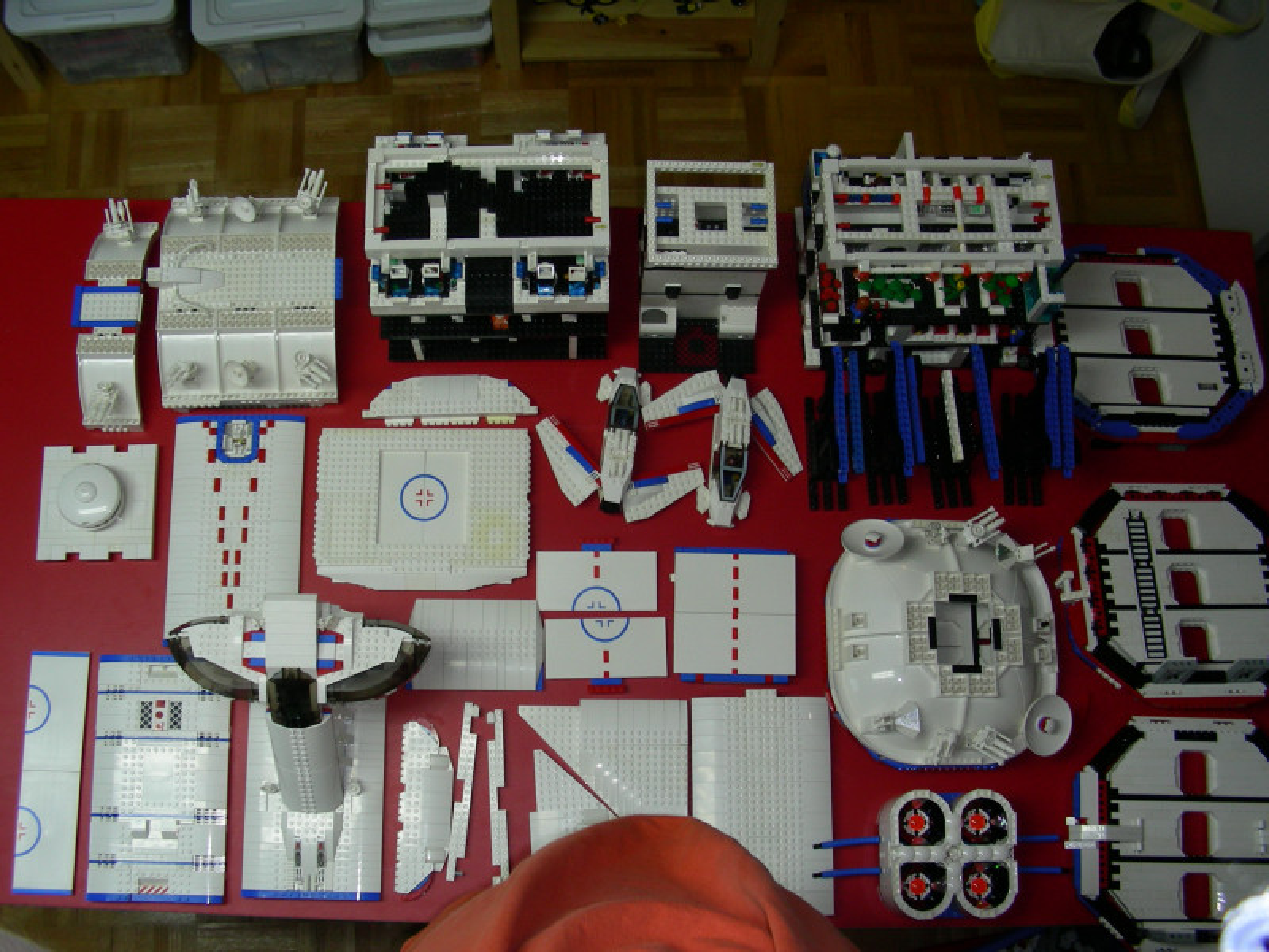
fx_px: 1393
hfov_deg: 49.0
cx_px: 634
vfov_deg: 37.7
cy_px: 476
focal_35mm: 38
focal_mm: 6.3
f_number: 3.5
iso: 50
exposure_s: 1/30
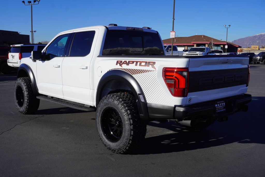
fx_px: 276
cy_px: 88
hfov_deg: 51.3
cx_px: 132
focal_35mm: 38
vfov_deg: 35.5
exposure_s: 1/200
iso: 100
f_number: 11
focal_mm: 25
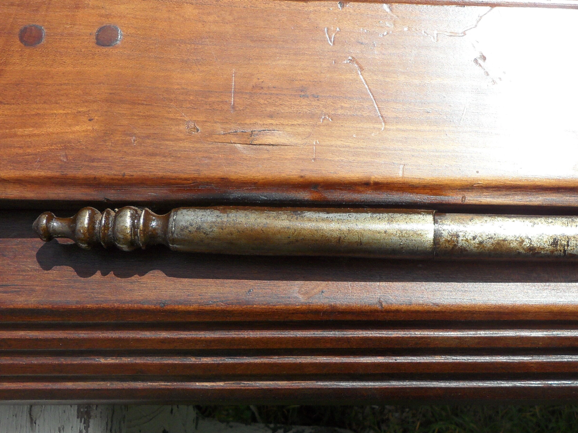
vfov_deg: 27.5
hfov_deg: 35.4
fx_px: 885
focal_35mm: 53
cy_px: 242
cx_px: 427
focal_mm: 5.7
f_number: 3.7
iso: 80
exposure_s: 1/750
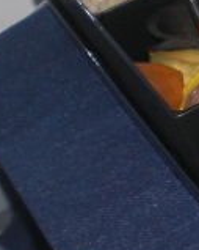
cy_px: 46
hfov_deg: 9.1
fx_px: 1120
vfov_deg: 12.6
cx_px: 486
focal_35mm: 152
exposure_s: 1/60
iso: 100
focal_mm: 6.3
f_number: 3.1
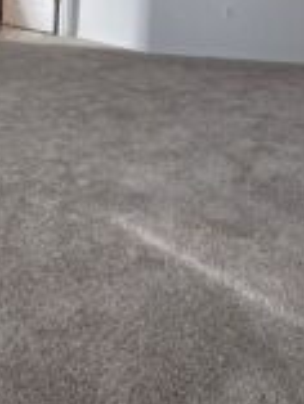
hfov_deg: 31.6
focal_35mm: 44
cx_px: 41
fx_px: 515
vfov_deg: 34.5
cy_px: -78
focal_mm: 2.2
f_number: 1.9
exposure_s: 1/120
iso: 100
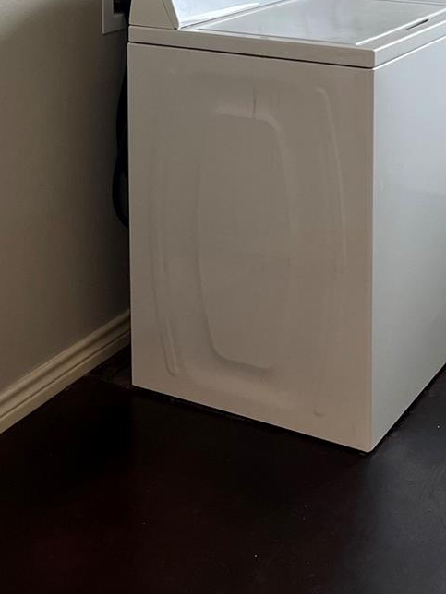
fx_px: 1065
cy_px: -52
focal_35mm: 62
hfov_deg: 23.4
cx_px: 342
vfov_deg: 28.5
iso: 125
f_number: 1.6
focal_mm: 5.1
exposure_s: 1/60
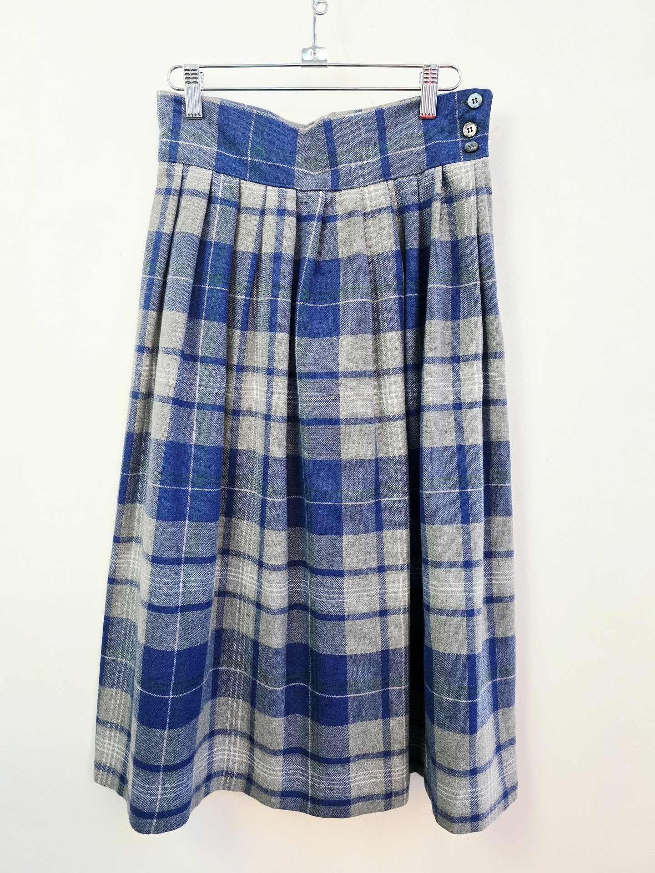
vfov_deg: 73.9
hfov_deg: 58.9
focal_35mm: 23
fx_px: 580
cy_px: 436
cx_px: 328
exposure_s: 1/120
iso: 200
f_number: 1.7
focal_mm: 6.3
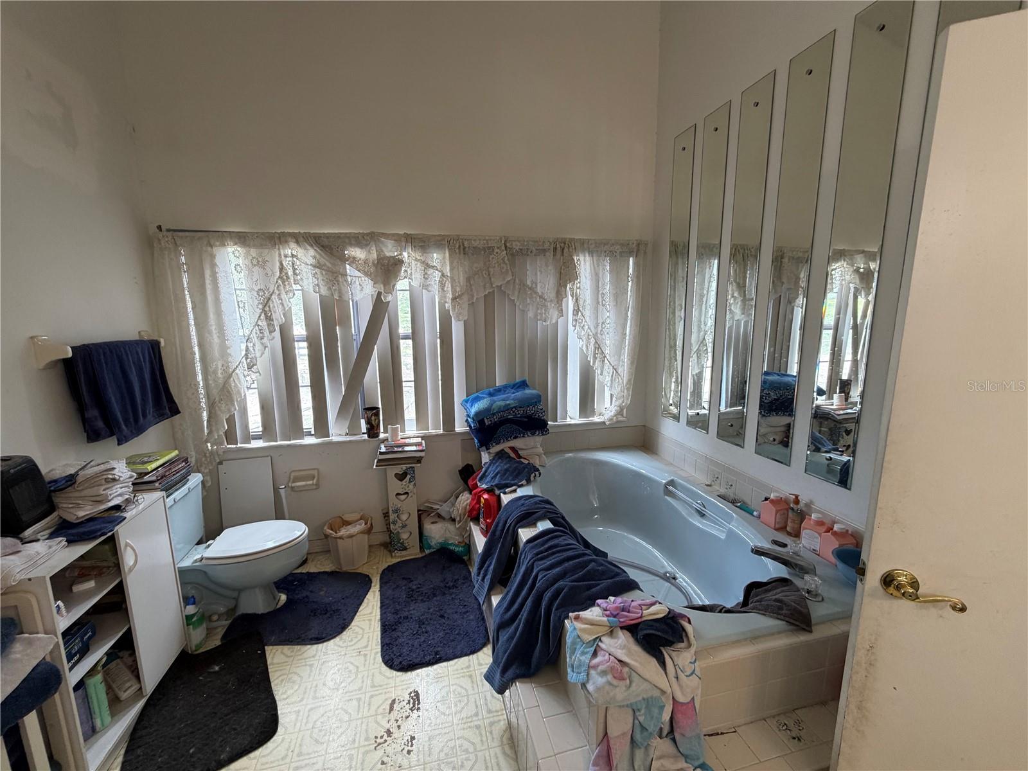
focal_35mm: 14
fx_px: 416
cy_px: 386
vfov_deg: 85.7
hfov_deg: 102.1
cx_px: 514
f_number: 2.2
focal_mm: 2.22
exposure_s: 1/60
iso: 200
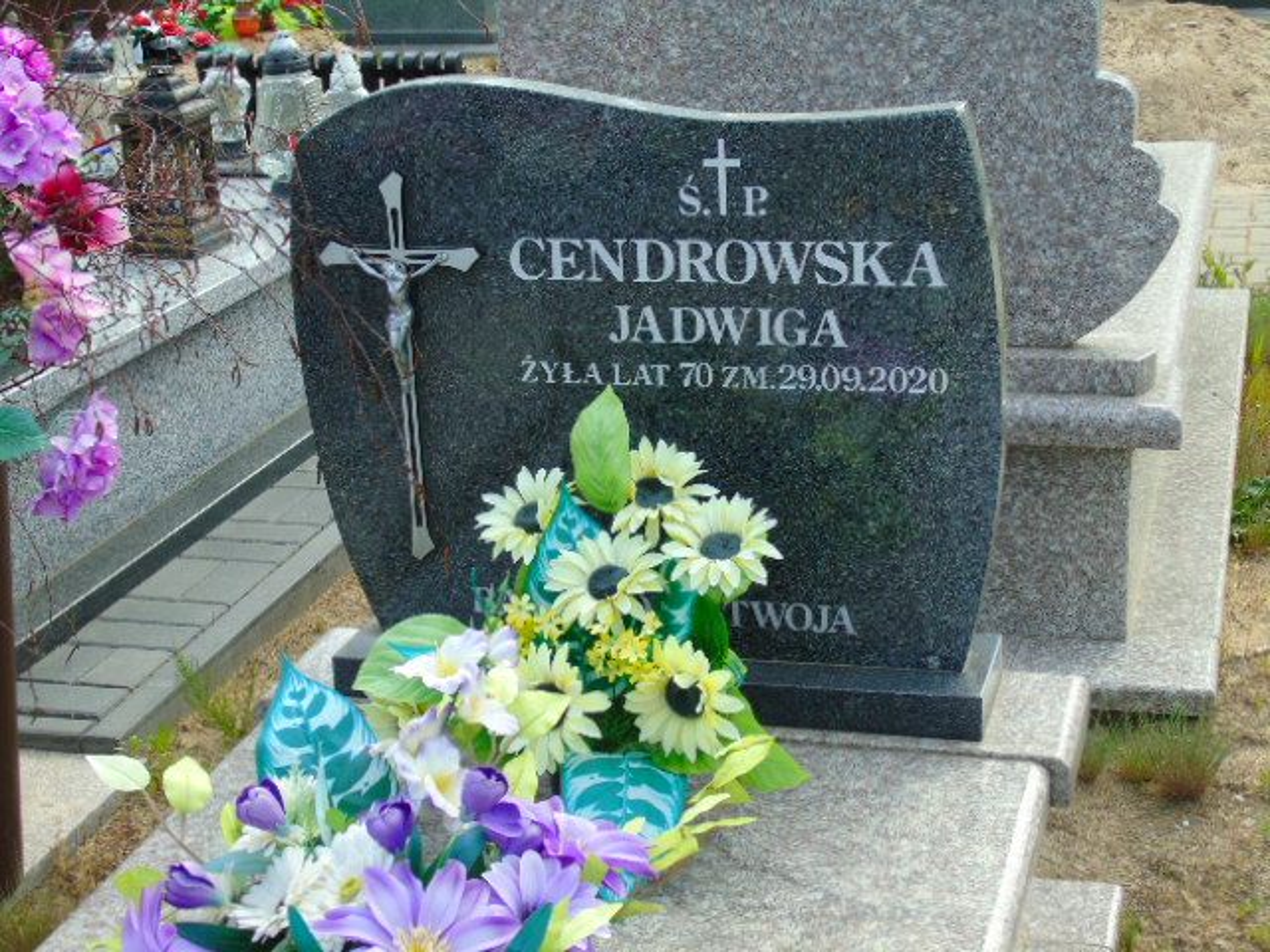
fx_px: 2275
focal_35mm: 62
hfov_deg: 31.2
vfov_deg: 23.7
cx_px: 635
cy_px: 476
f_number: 4.5
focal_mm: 11
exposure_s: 1/200
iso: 80
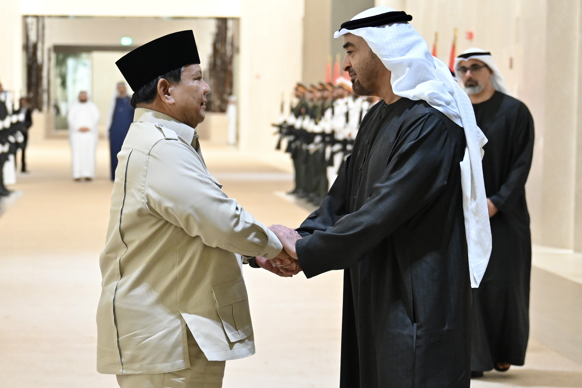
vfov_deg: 18.9
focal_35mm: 72
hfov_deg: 28.1
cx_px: 291
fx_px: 1164
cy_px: 194
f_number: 2.8
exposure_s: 1/250
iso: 4000
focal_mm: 48
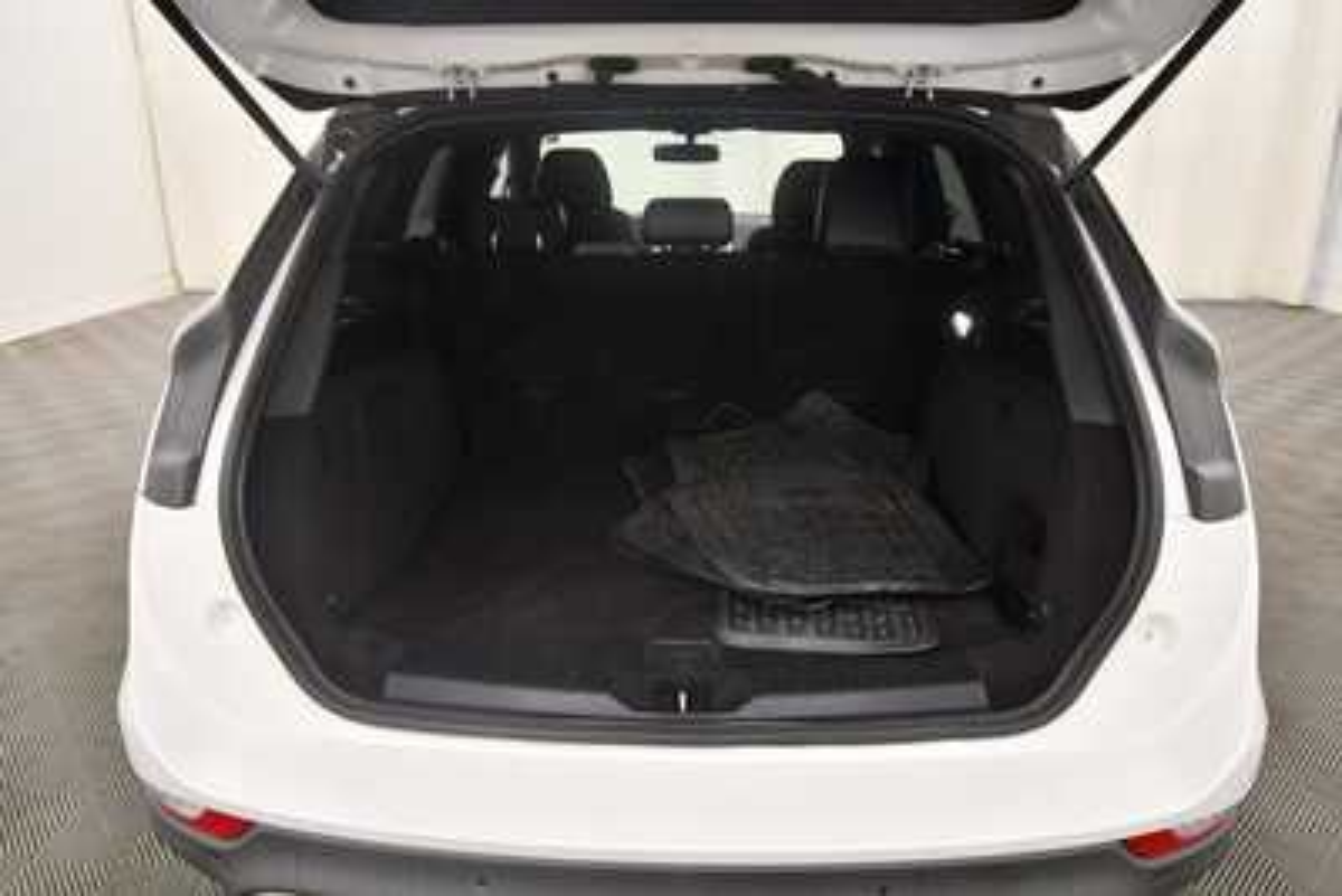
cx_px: 671
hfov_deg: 78.6
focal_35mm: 22
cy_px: 448
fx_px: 820
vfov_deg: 57.3
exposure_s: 1/125
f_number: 5.3
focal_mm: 15
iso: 900
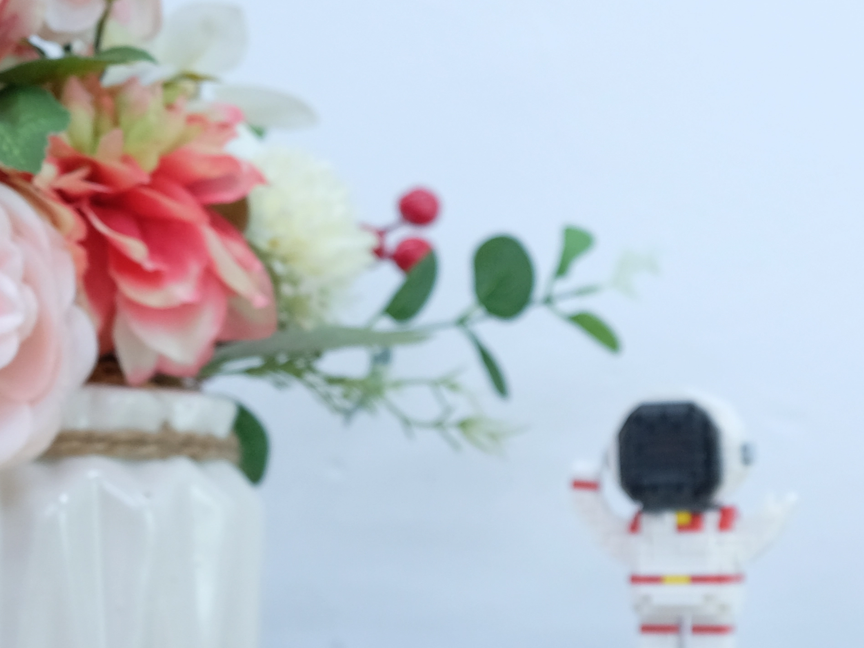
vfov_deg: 17.8
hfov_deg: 20.5
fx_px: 2047
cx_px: 1288
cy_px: 551
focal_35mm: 82
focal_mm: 18
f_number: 3.2
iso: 400
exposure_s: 1/60
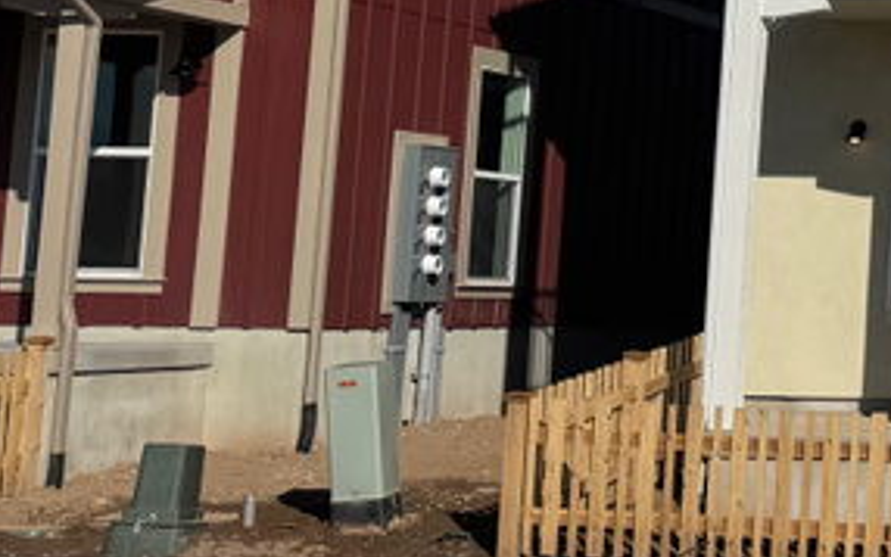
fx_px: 2211
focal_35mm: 91
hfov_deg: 18.5
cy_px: -286
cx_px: 1537
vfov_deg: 13.5
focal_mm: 6.76
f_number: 1.78
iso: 80
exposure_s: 1/12346
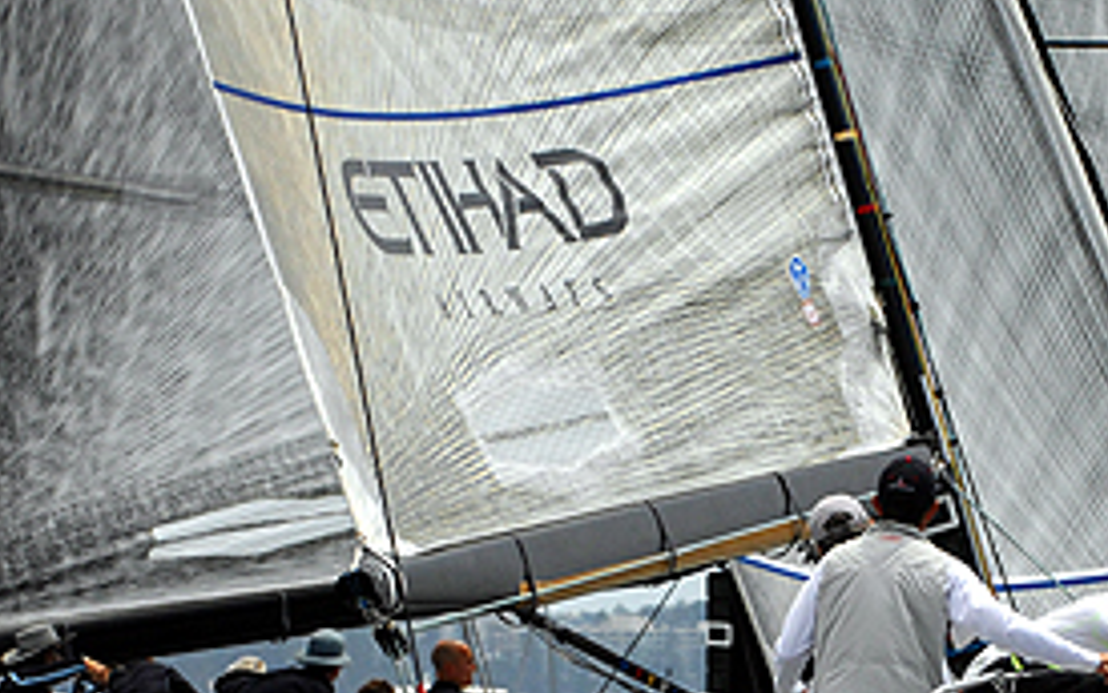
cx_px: 874
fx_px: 12598
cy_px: 735
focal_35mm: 417
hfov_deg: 5.0
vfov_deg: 3.1
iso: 400
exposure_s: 1/1000
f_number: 8
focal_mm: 125
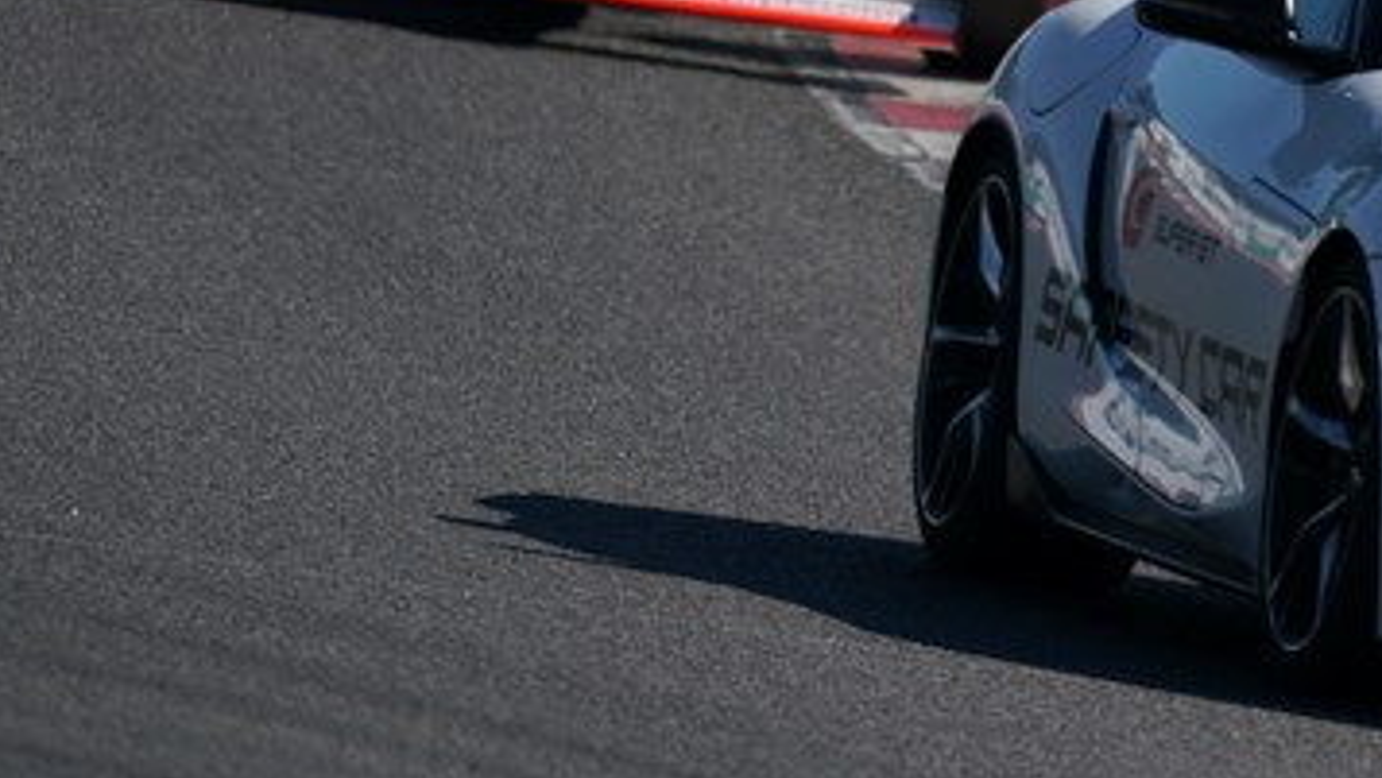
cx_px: 1351
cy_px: 15
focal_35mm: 1269
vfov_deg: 1.0
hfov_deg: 1.7
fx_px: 46513
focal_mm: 600
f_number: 8
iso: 200
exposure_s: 1/800
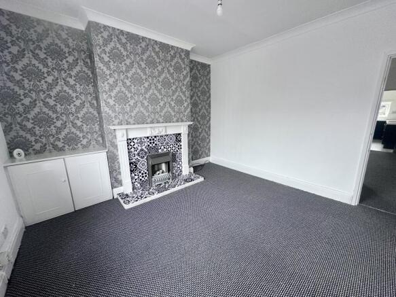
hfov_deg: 102.1
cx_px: 198
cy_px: 148
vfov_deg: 85.7
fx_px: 160
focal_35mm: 14
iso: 320
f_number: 2.2
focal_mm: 2.22
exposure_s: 1/84
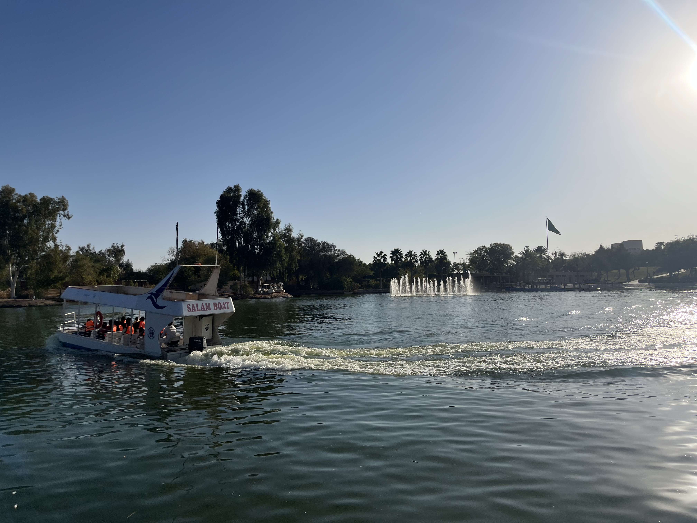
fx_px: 524
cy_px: 262
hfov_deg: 67.3
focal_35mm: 26
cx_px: 348
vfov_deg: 53.1
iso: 50
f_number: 1.6
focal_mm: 5.1
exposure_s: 1/9901
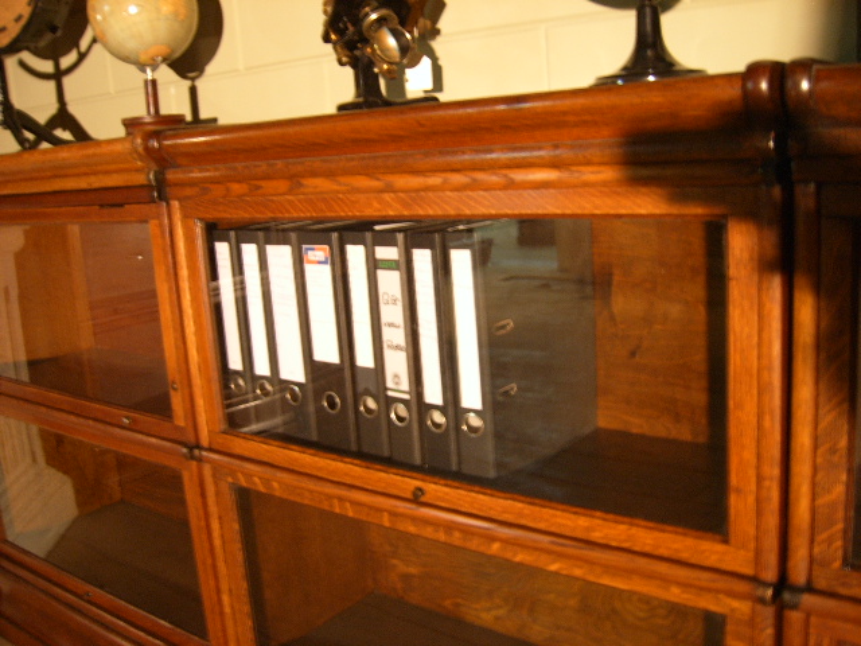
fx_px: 871
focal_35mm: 35
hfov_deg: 52.6
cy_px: 323
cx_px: 430
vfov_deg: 40.7
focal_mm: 5.8
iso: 100
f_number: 2.8
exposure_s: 1/3
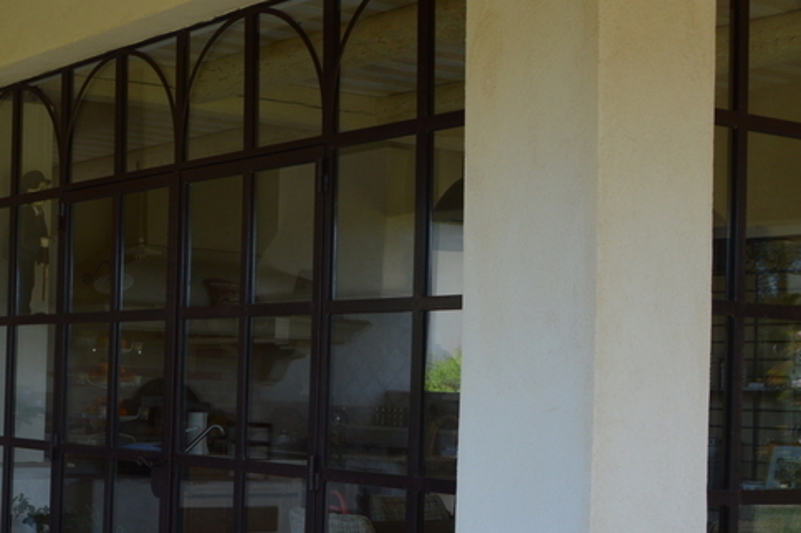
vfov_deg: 20.2
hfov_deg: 27.7
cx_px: -60
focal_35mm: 67
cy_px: 359
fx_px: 1490
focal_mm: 18
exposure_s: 1/125
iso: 100
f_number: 3.5
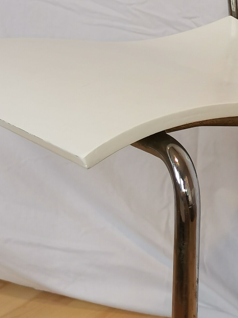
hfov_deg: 16.6
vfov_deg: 21.8
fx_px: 798
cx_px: 235
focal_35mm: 87
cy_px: 14
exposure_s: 1/100
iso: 160
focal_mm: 5.58
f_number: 1.8
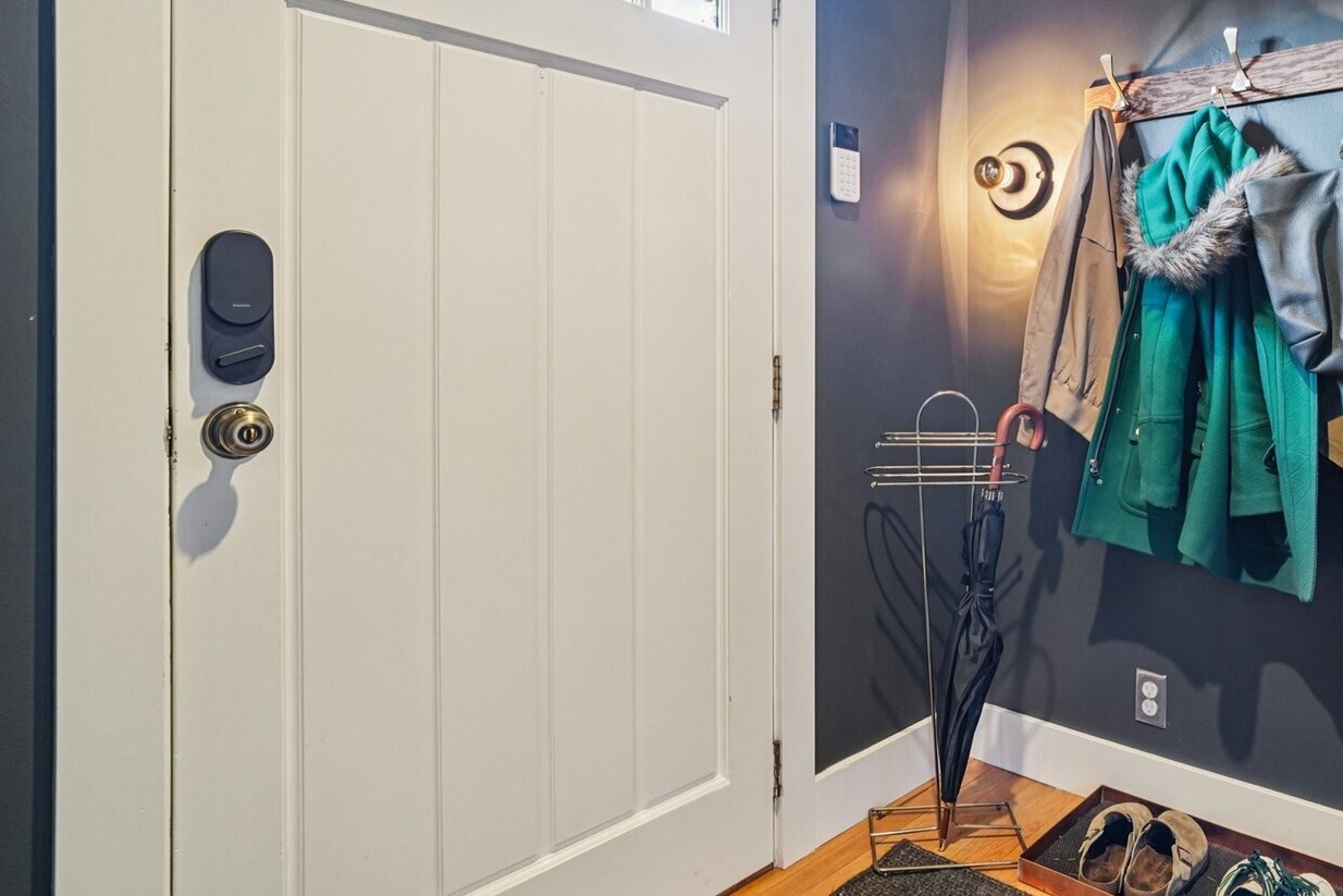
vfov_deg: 56.8
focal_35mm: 22
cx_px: 905
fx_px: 821
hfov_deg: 75.9
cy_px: 357
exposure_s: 1/5
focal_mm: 16
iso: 1600
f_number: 8
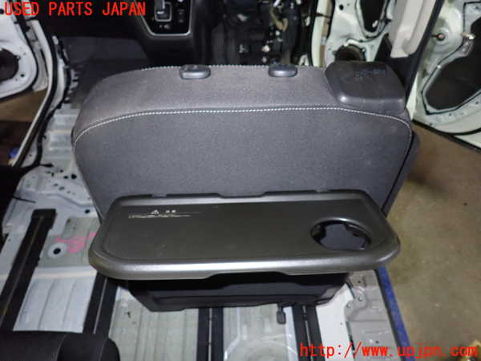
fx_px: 347
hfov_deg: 69.4
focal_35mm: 25
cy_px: 180
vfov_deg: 54.9
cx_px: 240
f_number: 5.6
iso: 800
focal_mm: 4.5
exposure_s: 1/30
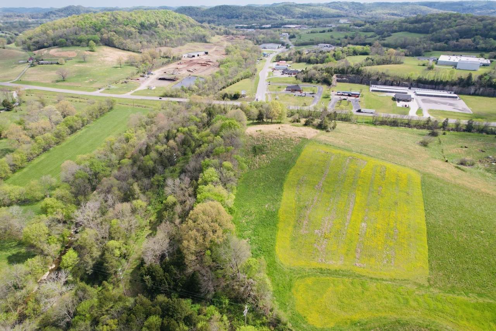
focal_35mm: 22
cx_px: 248
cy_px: 166
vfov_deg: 57.2
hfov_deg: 78.6
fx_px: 303
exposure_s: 1/1500
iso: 100
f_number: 2.8
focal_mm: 8.38
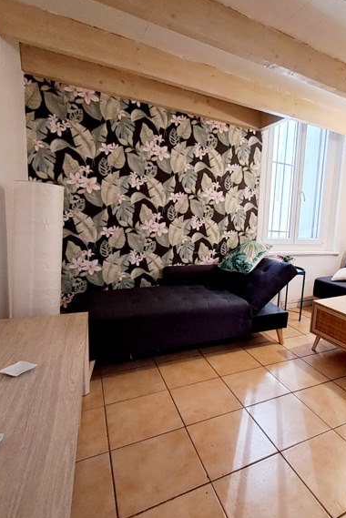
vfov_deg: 86.9
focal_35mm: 19
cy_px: 262
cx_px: 254
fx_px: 274
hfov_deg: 61.5
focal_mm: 1.42
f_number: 2.2
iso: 250
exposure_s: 1/33
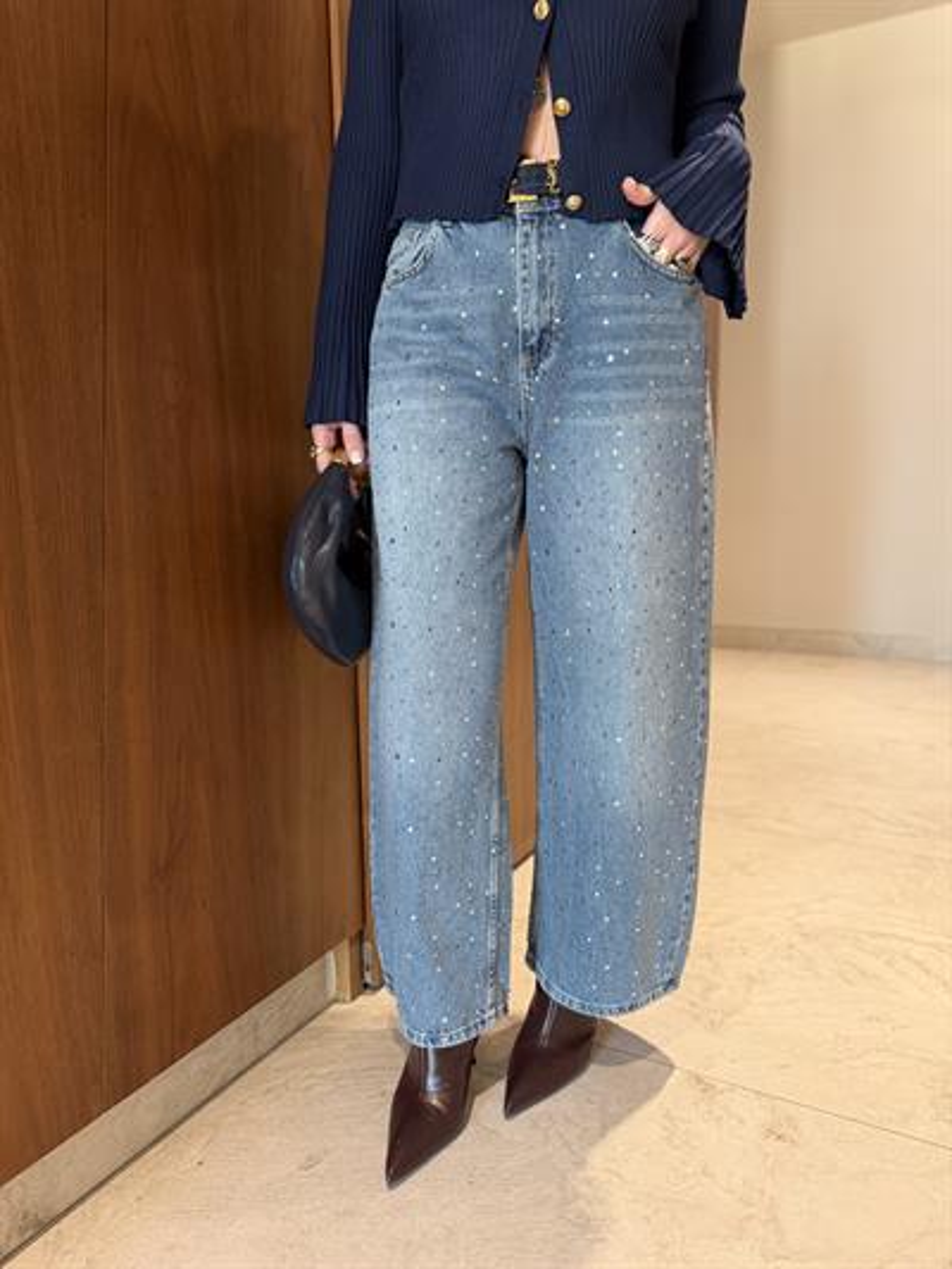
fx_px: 880
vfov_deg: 71.6
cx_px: 476
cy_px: 634
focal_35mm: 24
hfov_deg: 56.8
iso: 320
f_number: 1.78
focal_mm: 6.76
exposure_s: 1/50
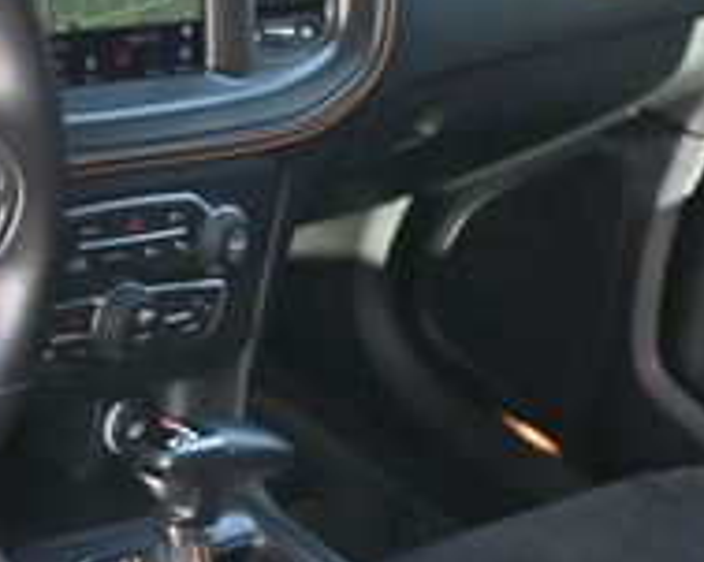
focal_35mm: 93
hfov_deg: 19.1
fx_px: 1932
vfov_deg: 16.5
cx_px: -212
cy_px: 357
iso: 720
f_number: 3.8
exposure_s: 1/125
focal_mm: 19.5
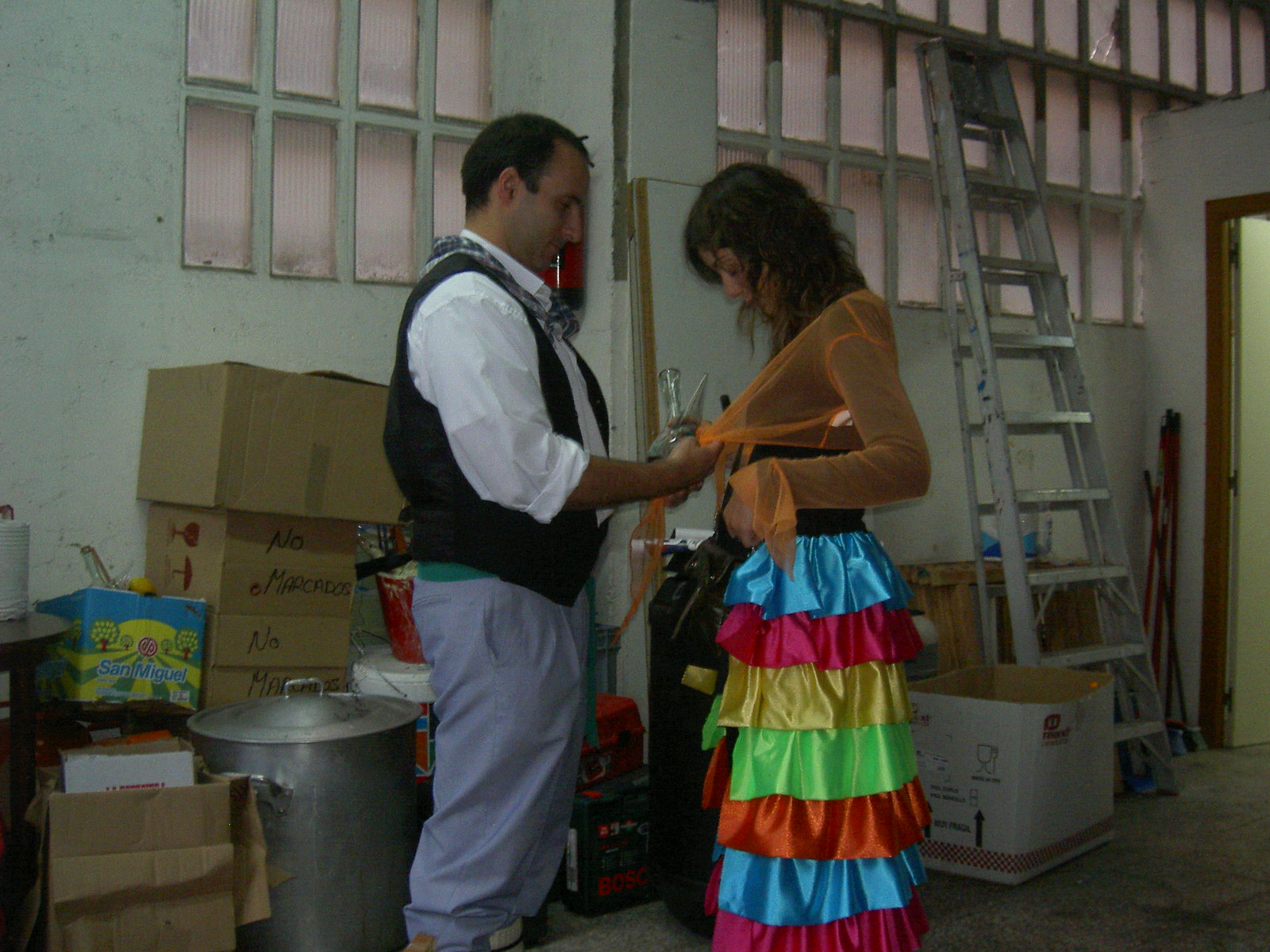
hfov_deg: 47.9
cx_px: 635
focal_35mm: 39
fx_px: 1431
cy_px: 476
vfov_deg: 36.8
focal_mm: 8
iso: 100
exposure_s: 1/59.5
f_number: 2.8
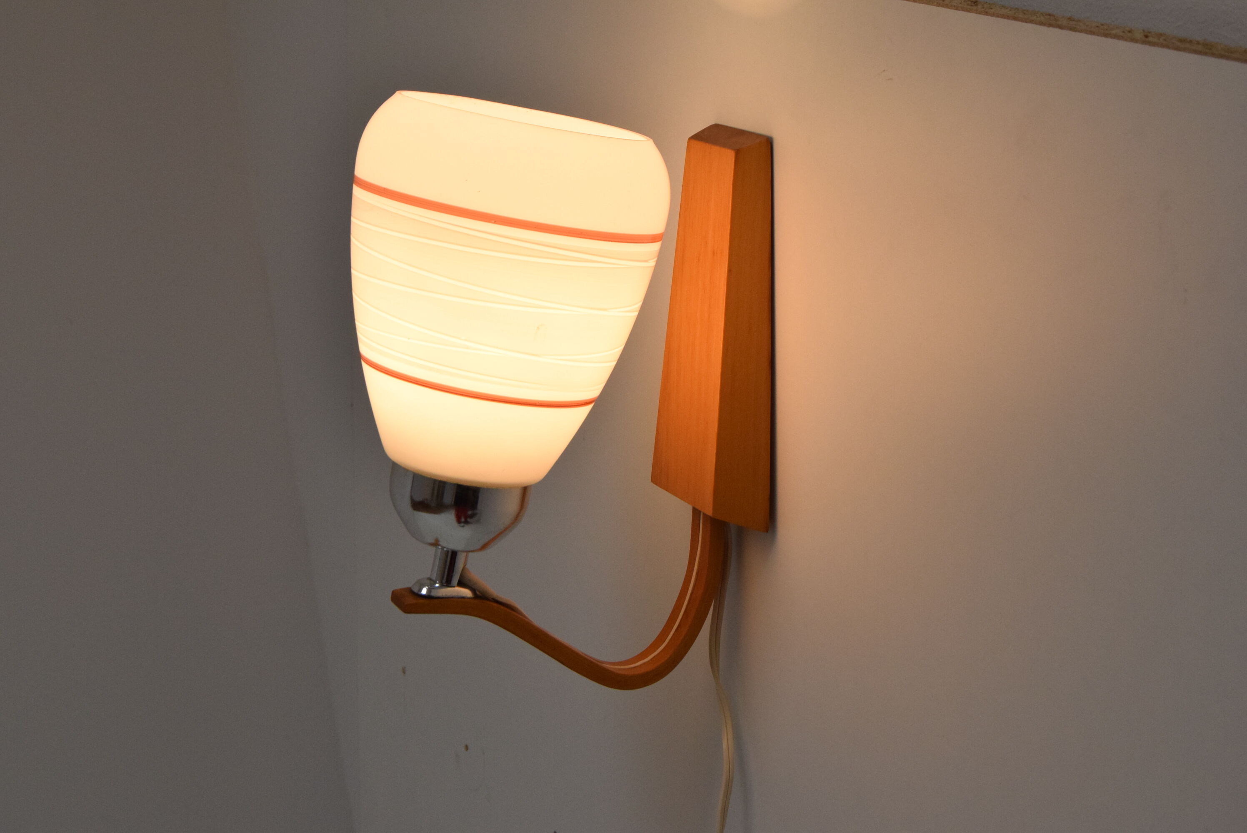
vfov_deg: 21.6
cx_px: 624
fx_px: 2184
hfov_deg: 31.9
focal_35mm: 63
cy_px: 416
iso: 1600
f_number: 10
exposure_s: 1/400
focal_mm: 42
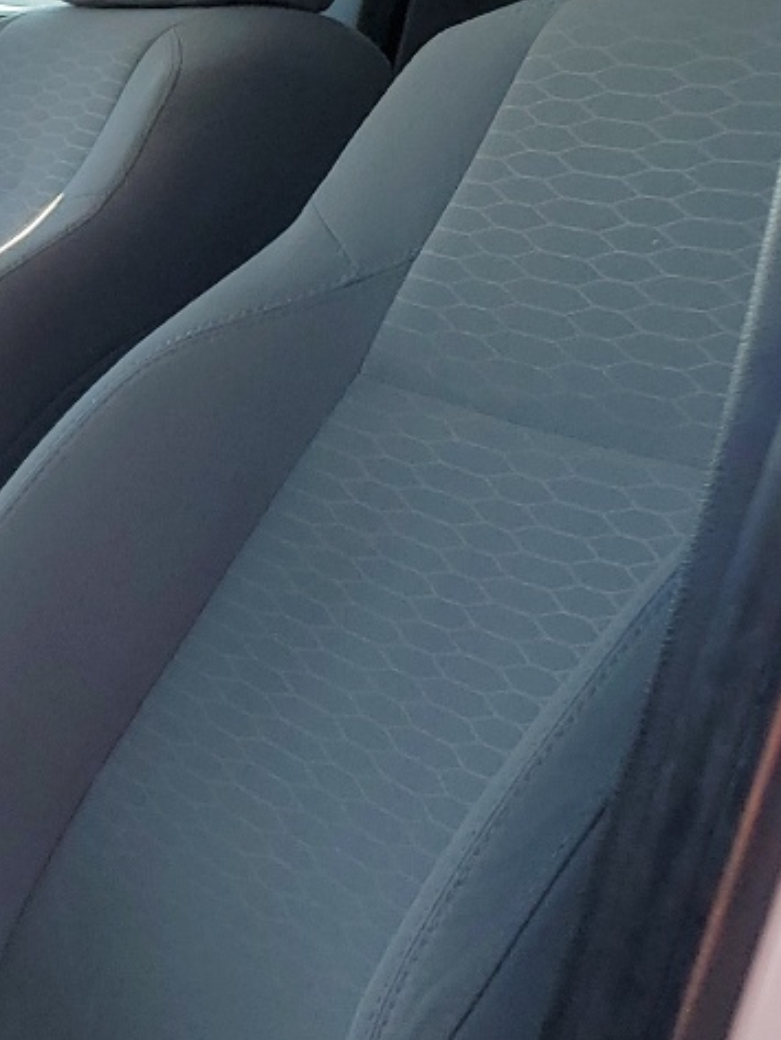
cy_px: 556
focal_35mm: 88
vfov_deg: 22.2
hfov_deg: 13.9
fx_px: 2646
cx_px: -845
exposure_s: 1/667
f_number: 1.5
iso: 50
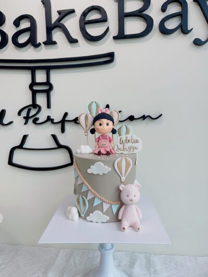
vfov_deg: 67.3
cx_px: 104
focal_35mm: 26
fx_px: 208
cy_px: 138
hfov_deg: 53.1
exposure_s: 1/177
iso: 32
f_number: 1.6
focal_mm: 5.1
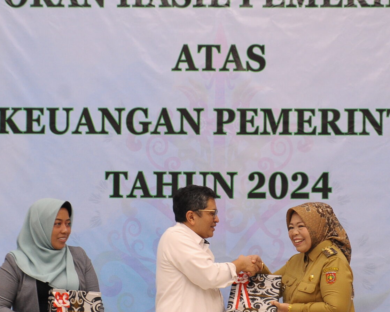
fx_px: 1731
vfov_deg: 10.3
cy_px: 240
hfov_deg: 12.9
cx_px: 184
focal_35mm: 150
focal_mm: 70
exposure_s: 1/100
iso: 1600
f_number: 3.5
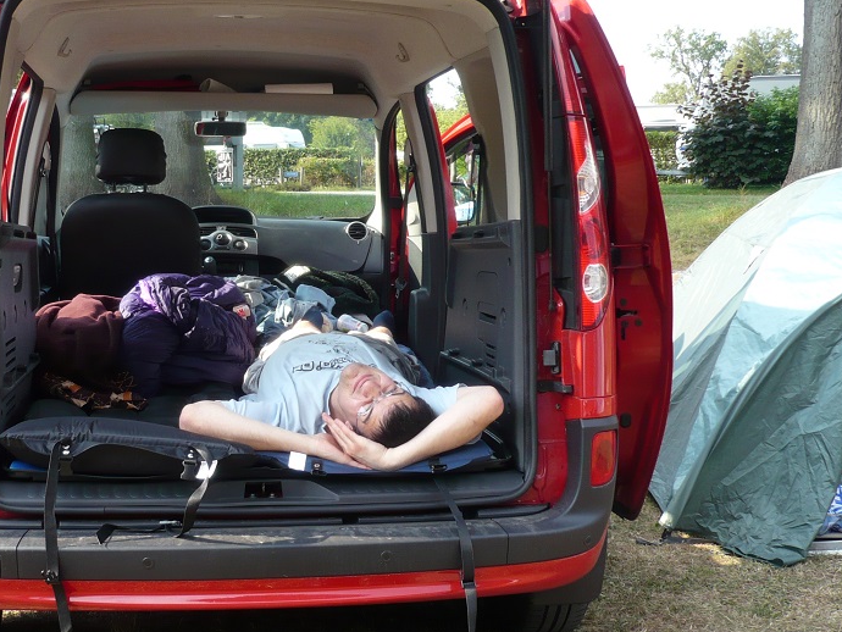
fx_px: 1217
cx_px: 295
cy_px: 270
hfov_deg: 37.8
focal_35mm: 50
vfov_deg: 29.1
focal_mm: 5.8
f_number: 2.8
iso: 100
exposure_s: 1/250
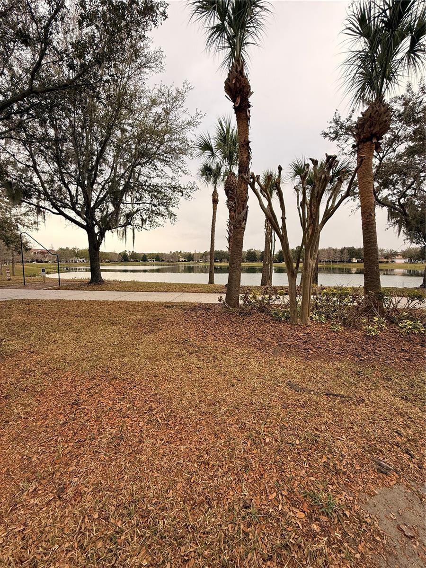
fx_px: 230
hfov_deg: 85.7
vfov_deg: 102.1
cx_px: 213
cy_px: 284
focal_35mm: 14
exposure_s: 1/170
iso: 50
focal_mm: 2.22
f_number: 2.2
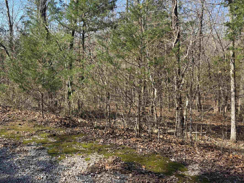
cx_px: 70
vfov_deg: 42.6
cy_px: 67
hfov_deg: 53.5
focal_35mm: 33
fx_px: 233
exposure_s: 1/1829
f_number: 1.7
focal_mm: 6.3
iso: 80
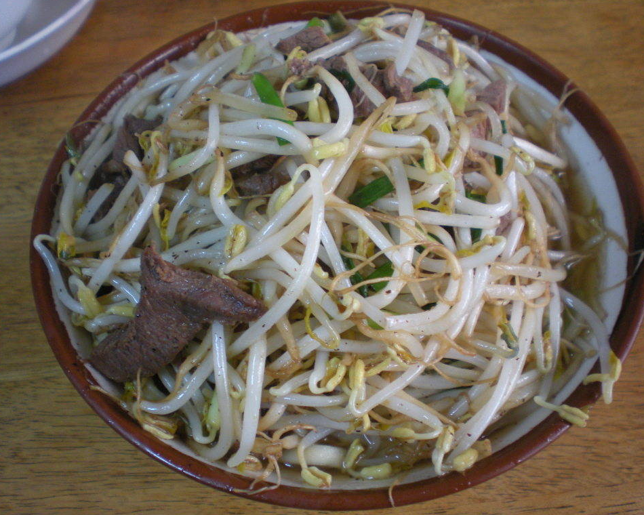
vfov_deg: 37.3
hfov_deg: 45.8
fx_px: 762
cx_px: 316
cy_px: 255
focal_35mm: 40
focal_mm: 6.3
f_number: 3.1
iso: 200
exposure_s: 1/24
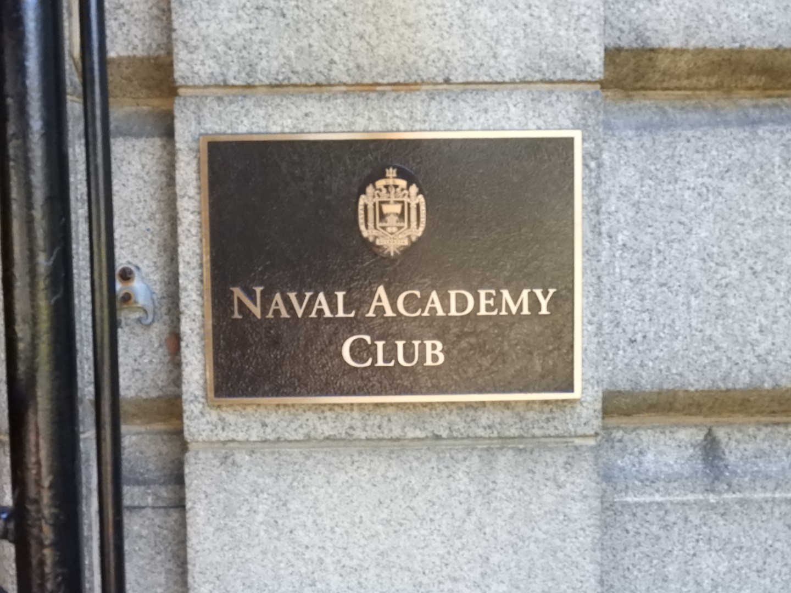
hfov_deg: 38.2
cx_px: 396
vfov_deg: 29.1
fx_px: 1143
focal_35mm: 50
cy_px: 296
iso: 1600
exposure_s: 1/400
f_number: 4.5
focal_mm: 9
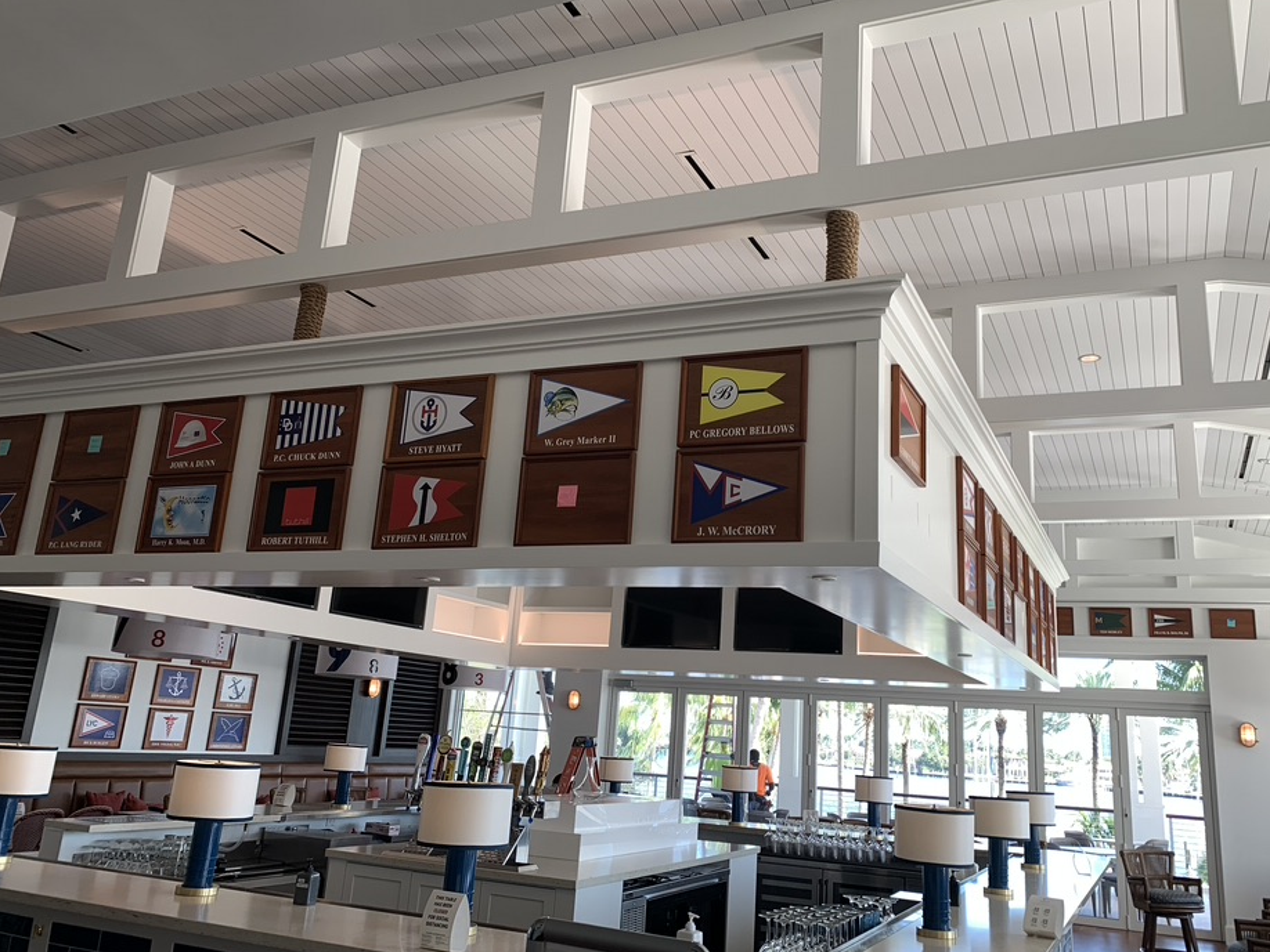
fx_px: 1064
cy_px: 448
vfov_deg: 48.2
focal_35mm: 29
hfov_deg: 61.6
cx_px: 675
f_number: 1.8
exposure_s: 1/120
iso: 32
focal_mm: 4.25
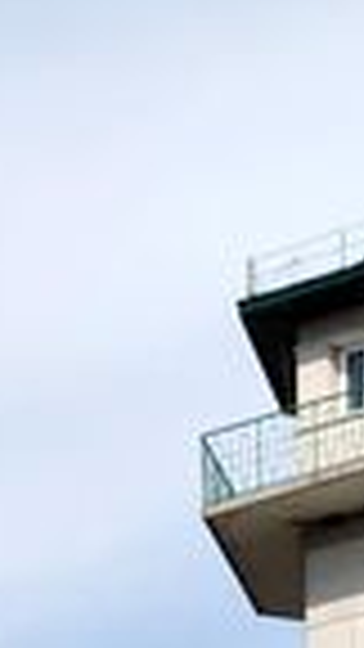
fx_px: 3603
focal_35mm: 210
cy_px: 1256
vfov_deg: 9.6
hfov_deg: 5.5
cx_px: 984
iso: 200
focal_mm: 32
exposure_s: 1/400
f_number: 10
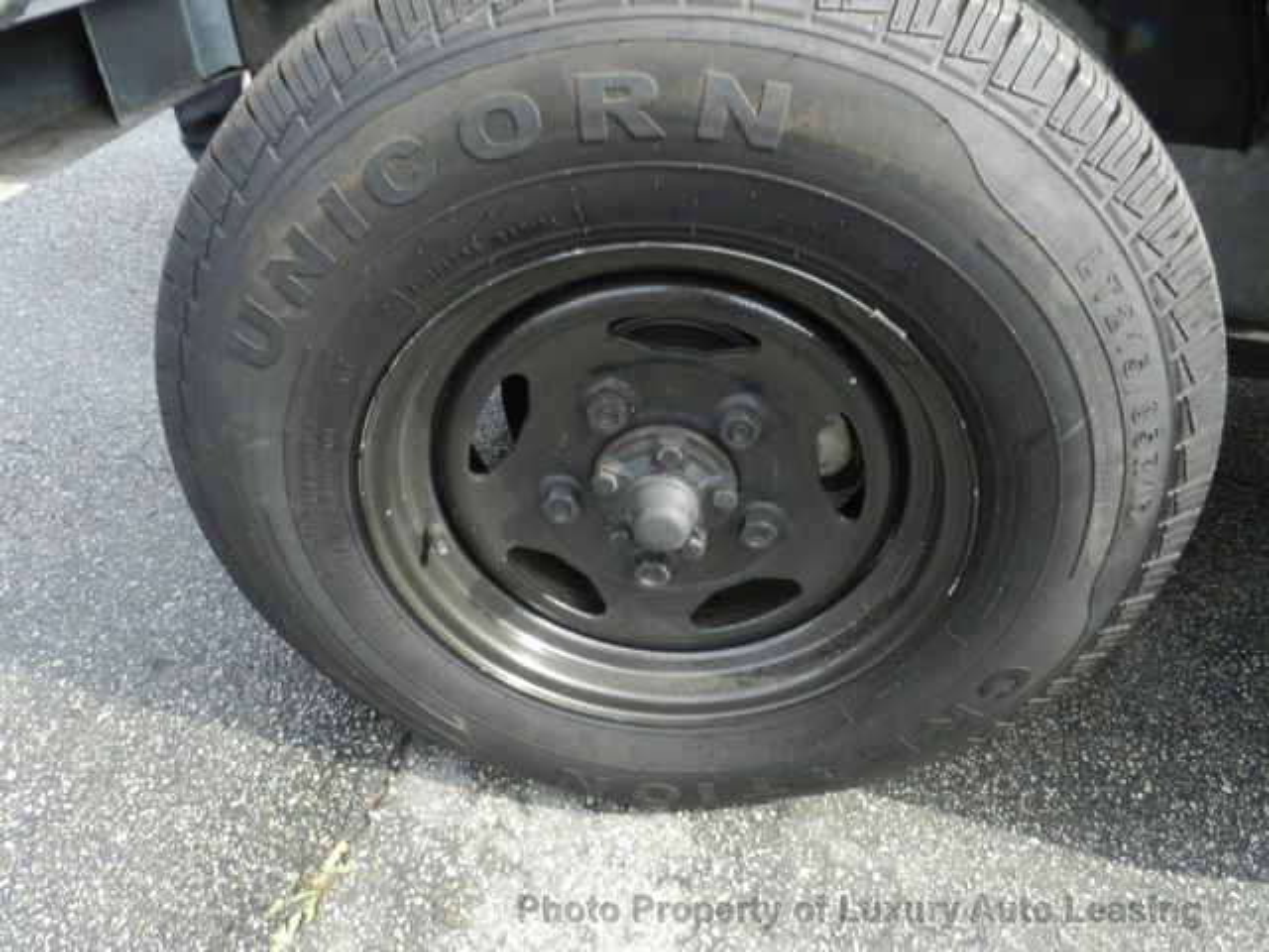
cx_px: 634
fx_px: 843
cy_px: 476
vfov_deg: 58.9
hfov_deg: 73.9
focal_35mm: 23
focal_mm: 4
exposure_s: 1/40
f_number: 8
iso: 160
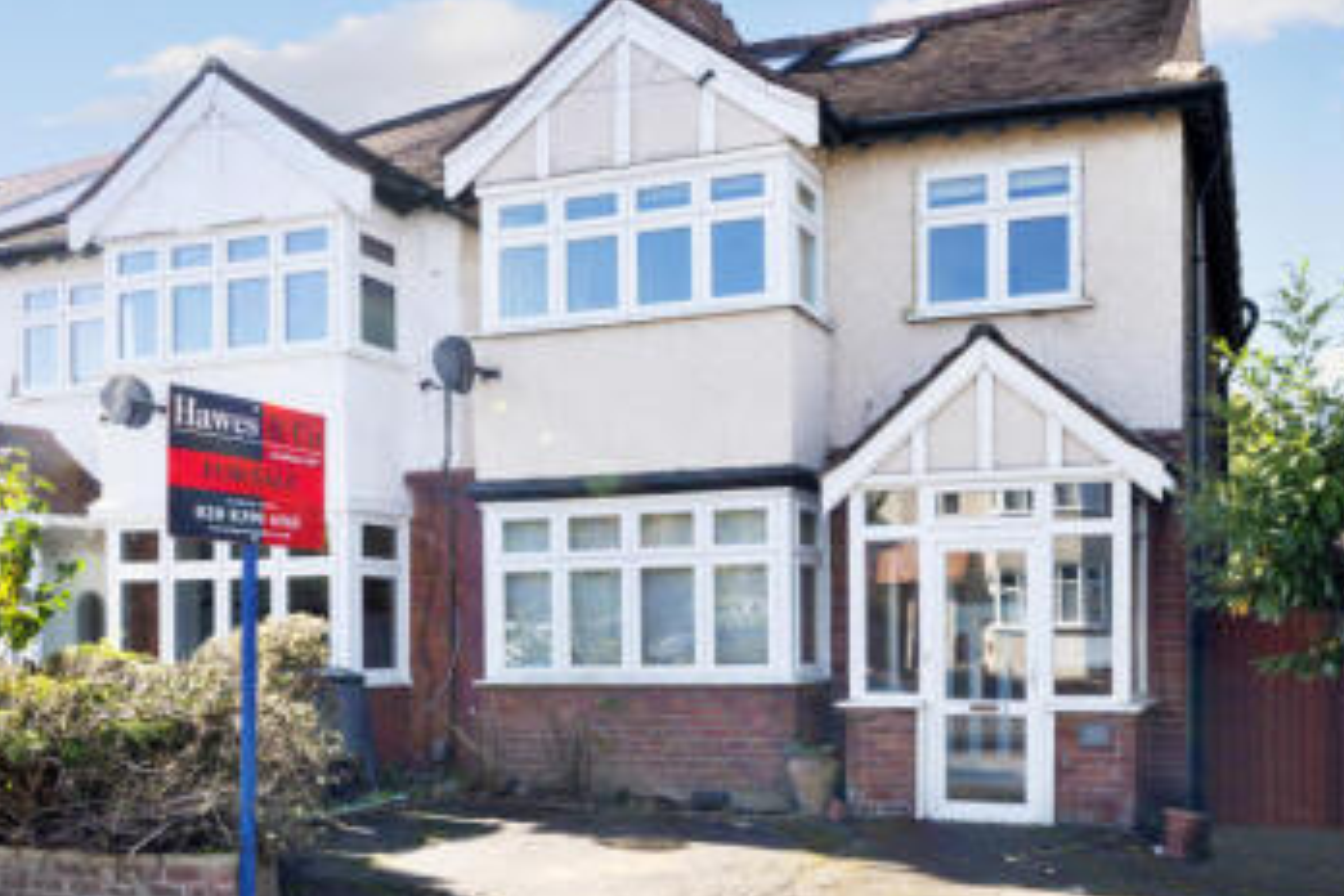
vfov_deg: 49.5
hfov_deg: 69.3
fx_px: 971
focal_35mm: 26
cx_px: 622
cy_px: 415
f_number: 16
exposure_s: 1/30
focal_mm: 19
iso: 250
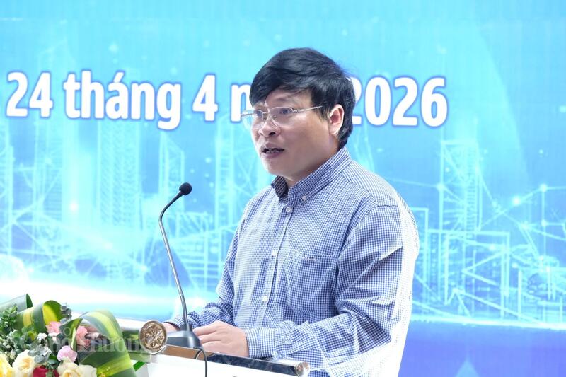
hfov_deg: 10.7
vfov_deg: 7.2
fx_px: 3018
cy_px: 188
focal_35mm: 192
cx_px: 283
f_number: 5.6
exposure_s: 1/125
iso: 12800
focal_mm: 128
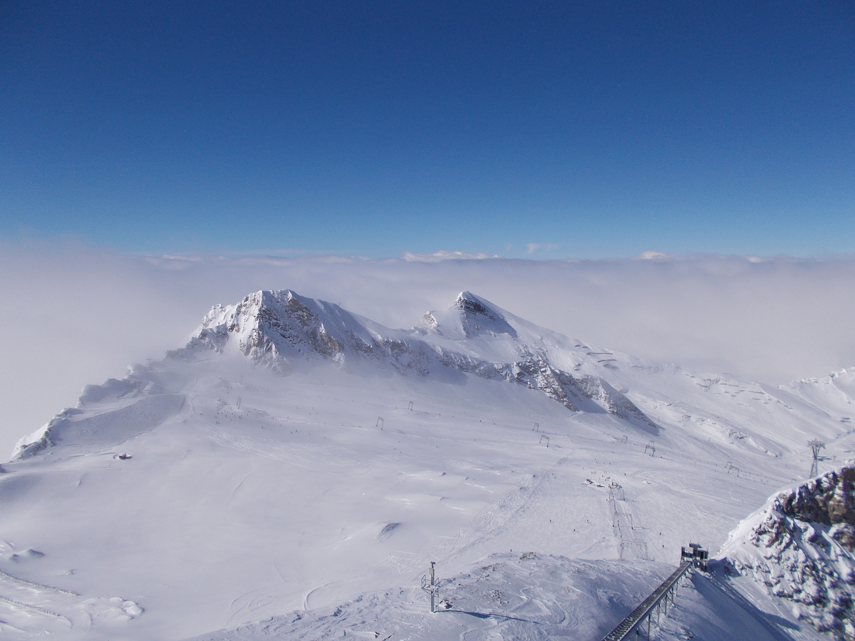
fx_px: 642
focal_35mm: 26
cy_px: 320
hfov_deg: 67.3
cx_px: 428
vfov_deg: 53.1
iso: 80
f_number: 8
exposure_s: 1/640
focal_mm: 4.6
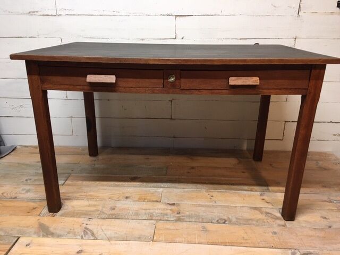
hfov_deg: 61.7
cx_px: 170
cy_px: 128
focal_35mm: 29
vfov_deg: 48.2
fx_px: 285
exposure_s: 1/17
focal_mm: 4.15
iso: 64
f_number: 2.2
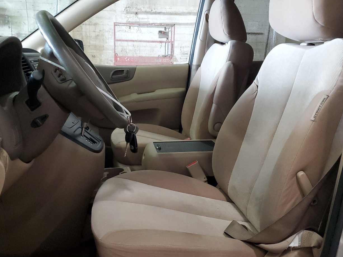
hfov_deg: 53.9
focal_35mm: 34
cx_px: 161
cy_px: 146
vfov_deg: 41.7
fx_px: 337
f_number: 1.5
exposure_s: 1/30
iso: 319
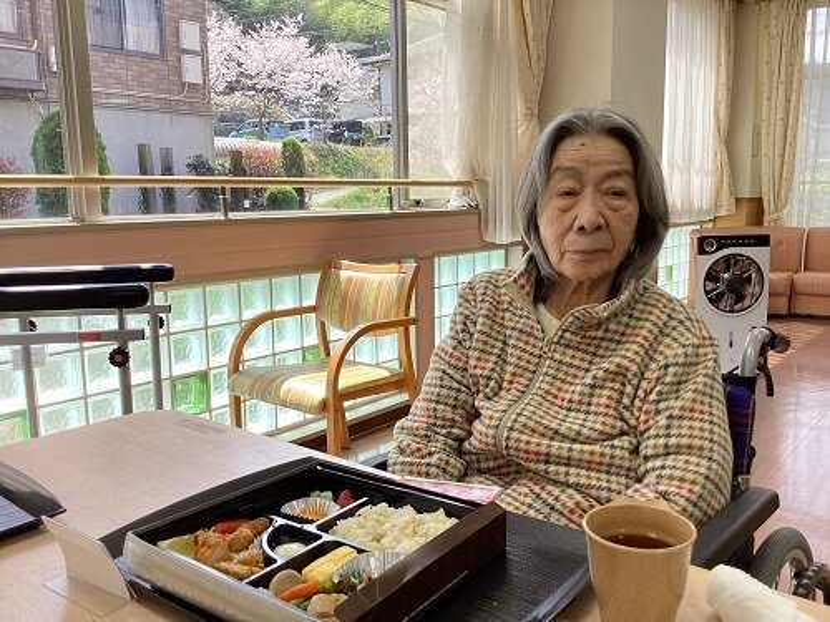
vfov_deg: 45.4
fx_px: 743
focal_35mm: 31
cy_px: 311
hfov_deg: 58.4
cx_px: 415
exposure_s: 1/120
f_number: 2.4
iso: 40
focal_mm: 3.3
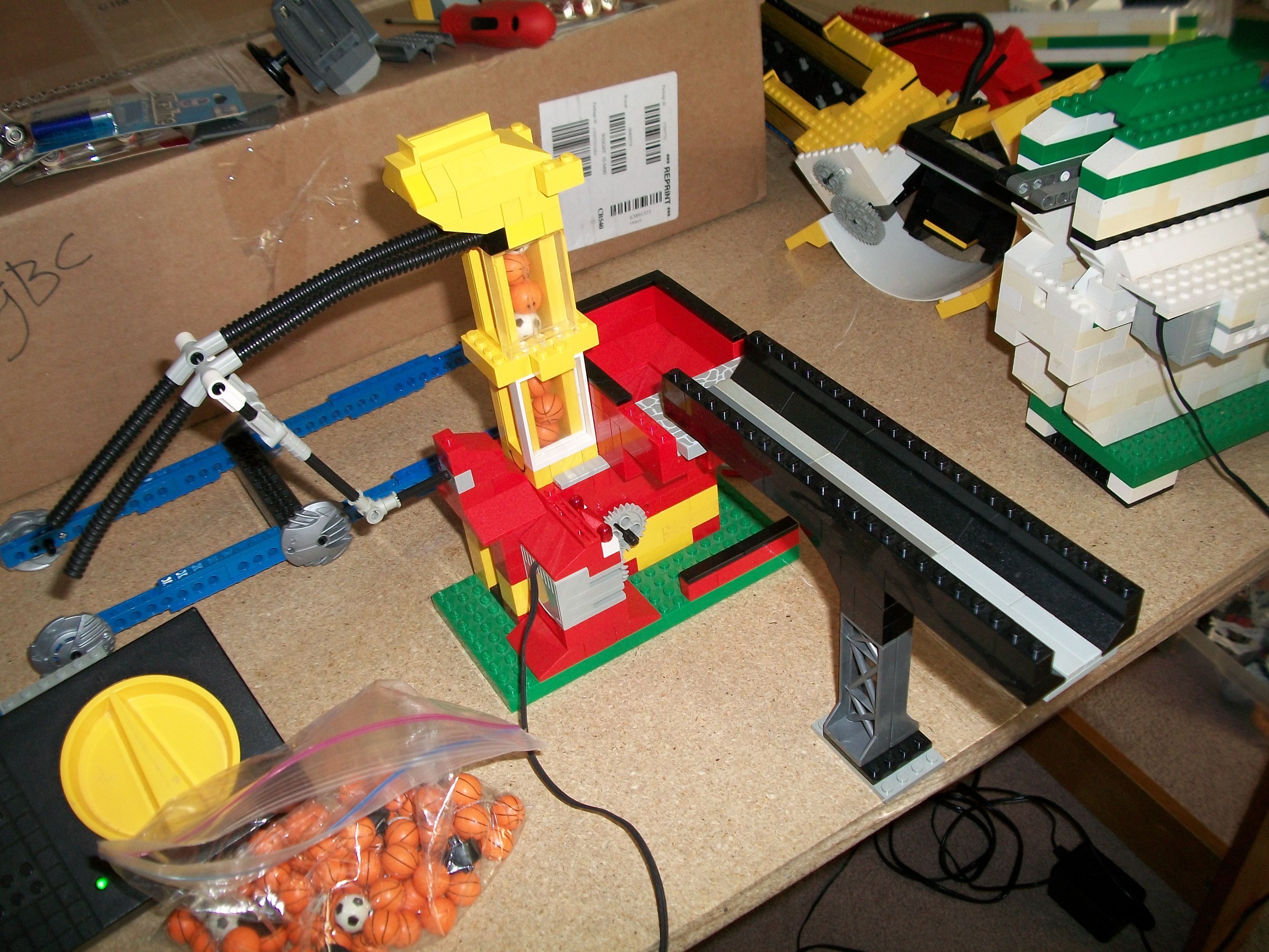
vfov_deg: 44.2
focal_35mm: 32
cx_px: 634
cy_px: 476
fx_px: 1173
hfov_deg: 56.8
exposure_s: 1/30
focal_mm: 5.7
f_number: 2.9
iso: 80
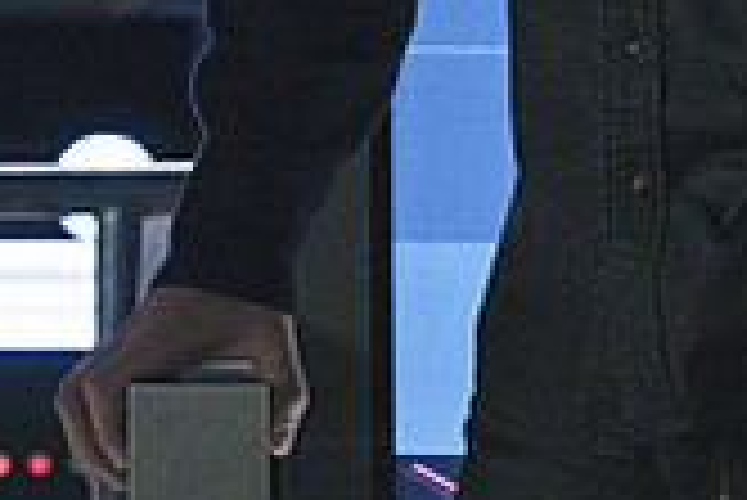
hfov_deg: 4.6
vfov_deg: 3.1
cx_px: -130
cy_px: -387
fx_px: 9179
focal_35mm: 442
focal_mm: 94
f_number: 5
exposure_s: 1/100
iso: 16000
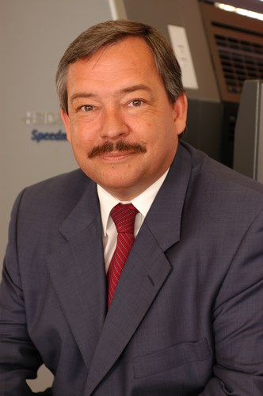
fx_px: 923
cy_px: 198
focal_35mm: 84
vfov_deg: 24.2
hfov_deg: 16.2
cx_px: 132
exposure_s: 1/40
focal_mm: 56
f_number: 3.5
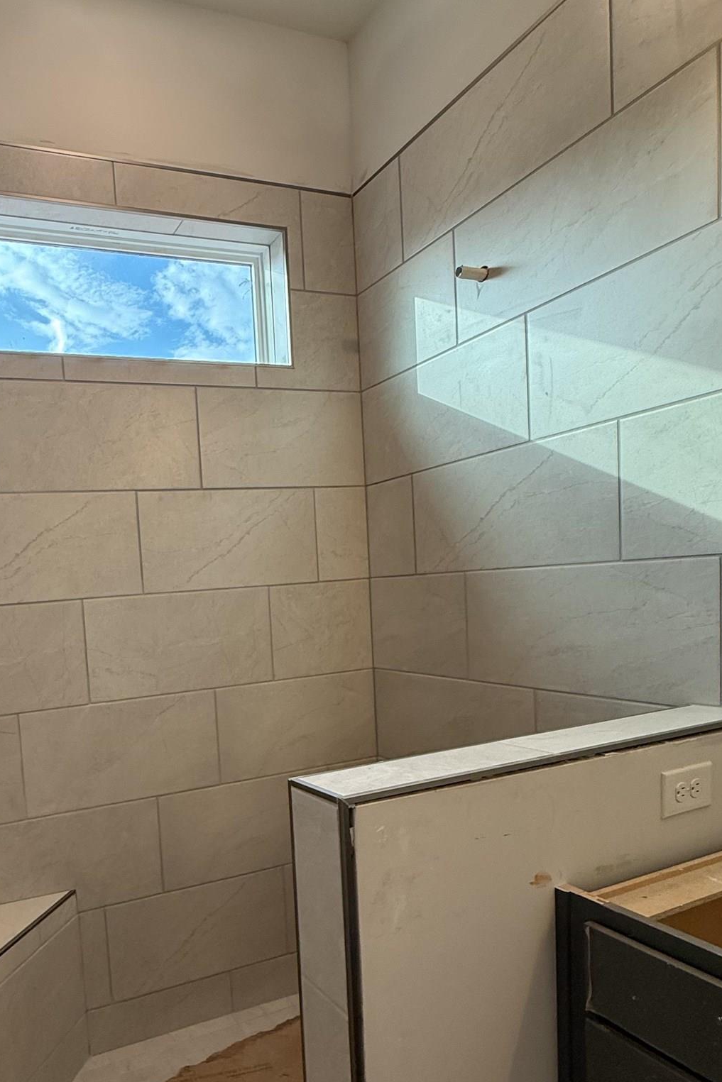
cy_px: 645
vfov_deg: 77.7
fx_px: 662
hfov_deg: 53.3
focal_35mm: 22
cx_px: 139
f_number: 2.2
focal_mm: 2.22
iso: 160
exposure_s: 1/120
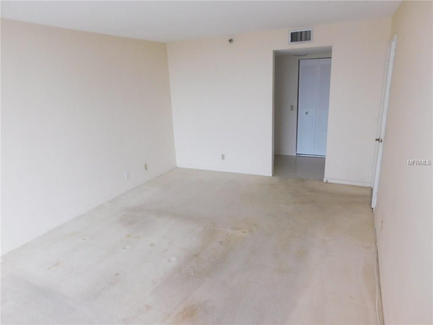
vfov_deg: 58.9
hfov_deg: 73.9
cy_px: 162
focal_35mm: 23
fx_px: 288
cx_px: 216
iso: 125
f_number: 3
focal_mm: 4
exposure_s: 1/40
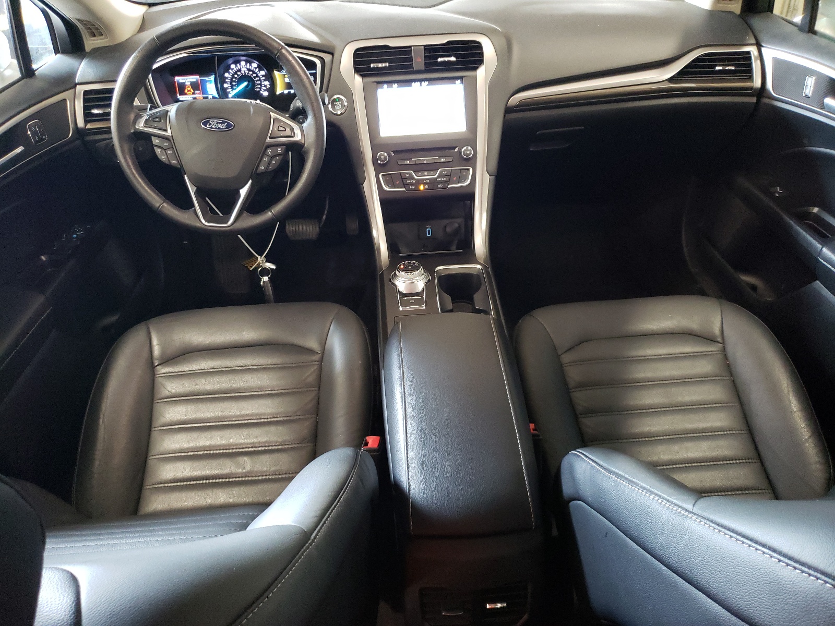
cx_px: 418
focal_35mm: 26
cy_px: 313
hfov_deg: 67.3
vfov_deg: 53.1
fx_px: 627
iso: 385
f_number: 1.5
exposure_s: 1/24
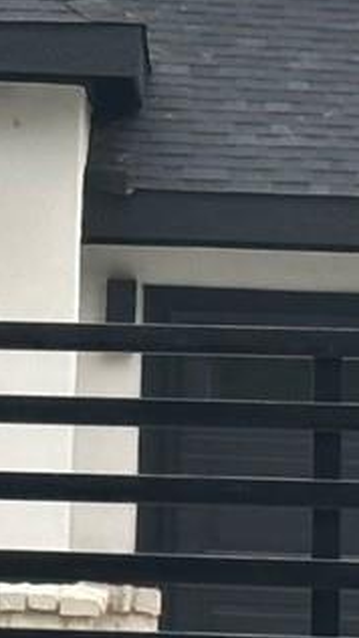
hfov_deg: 3.6
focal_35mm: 339
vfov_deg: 6.3
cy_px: 0
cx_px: -135
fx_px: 5731
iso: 64
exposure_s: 1/458
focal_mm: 6.86
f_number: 1.78
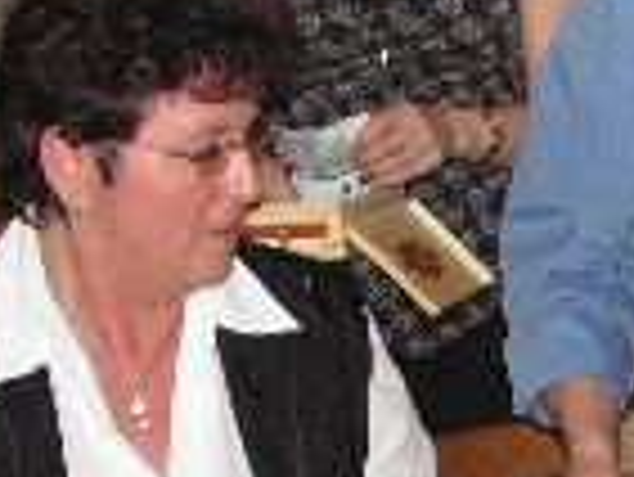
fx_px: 1870
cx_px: 549
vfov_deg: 14.5
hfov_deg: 19.0
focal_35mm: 102
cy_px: 328
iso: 160
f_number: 3.2
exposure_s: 1/40
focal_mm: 6
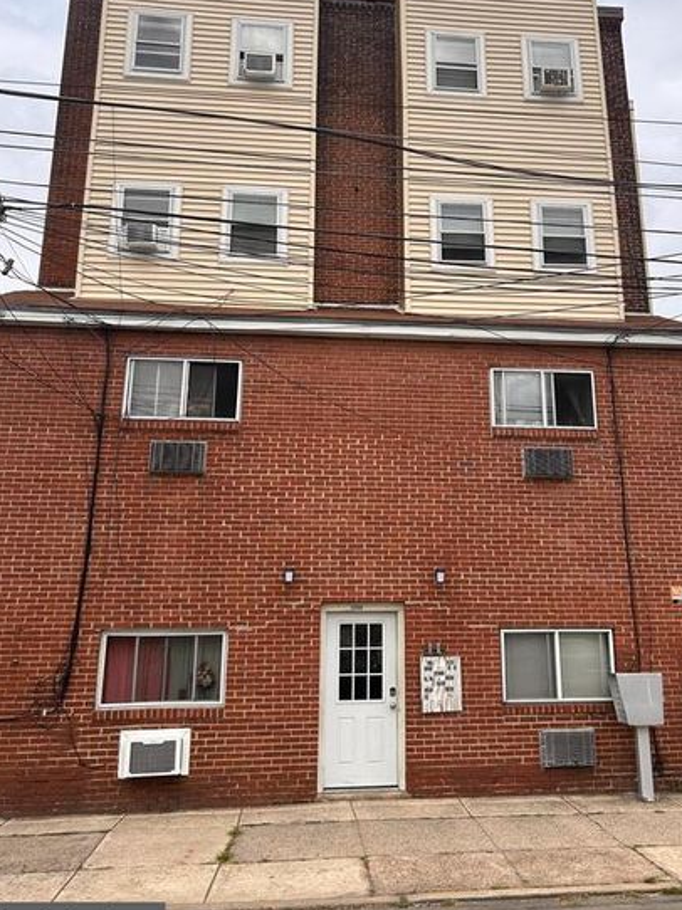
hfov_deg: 43.9
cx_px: 403
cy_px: 402
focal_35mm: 32
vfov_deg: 56.7
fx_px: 841
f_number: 1.5
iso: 50
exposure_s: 1/3831
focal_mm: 5.7
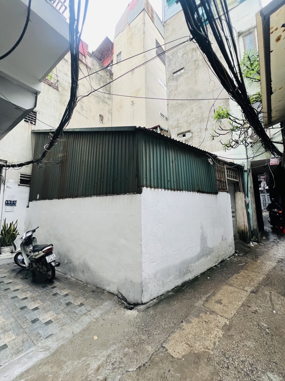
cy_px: 190
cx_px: 142
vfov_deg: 106.2
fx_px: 143
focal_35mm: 13
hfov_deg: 89.9
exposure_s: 1/99
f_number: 1.8
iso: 160
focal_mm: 1.57
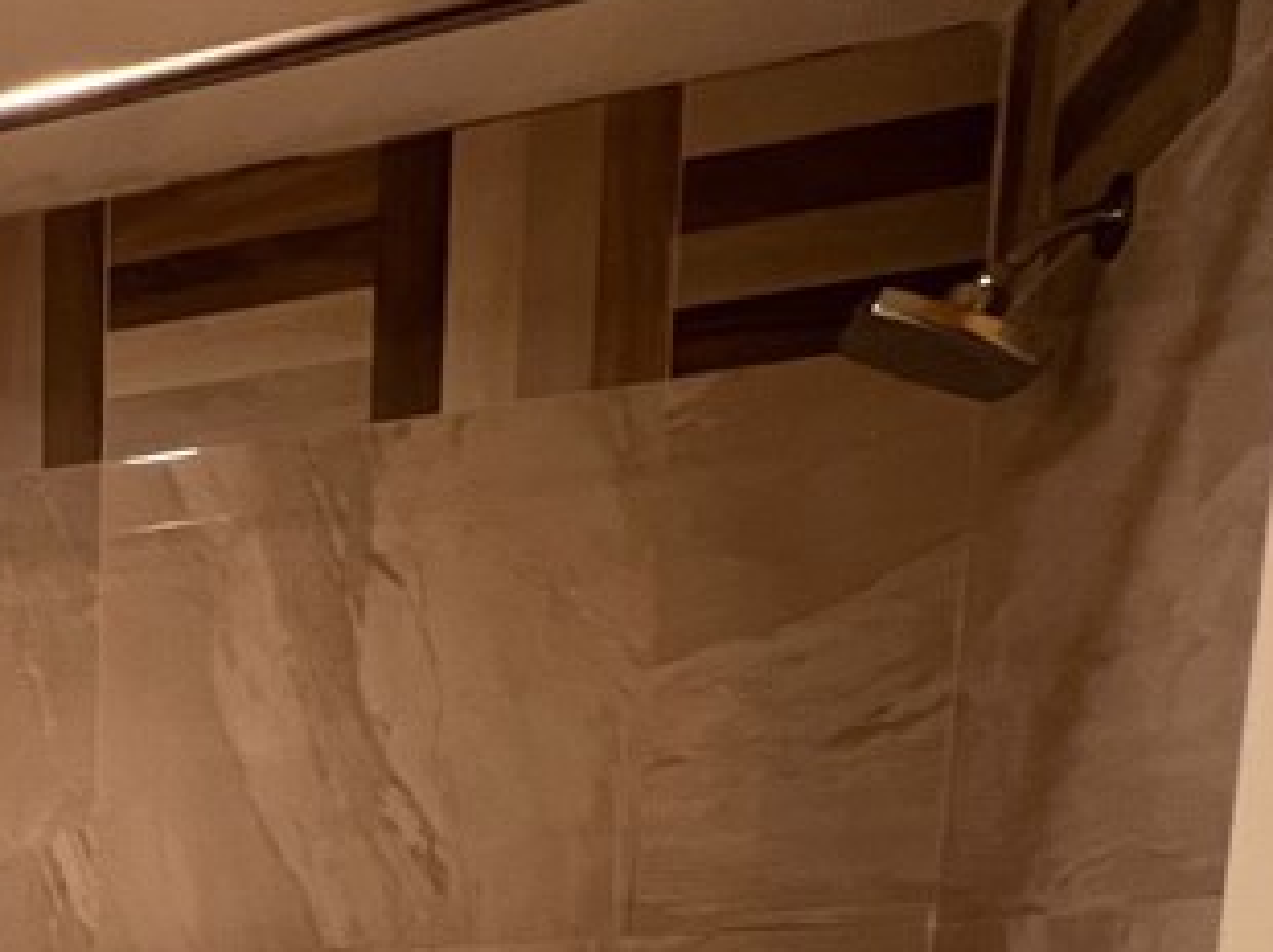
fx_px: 1580
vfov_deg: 27.2
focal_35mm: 43
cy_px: 1284
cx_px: -378
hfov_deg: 32.8
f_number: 1.8
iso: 200
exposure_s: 1/120
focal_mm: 1.57
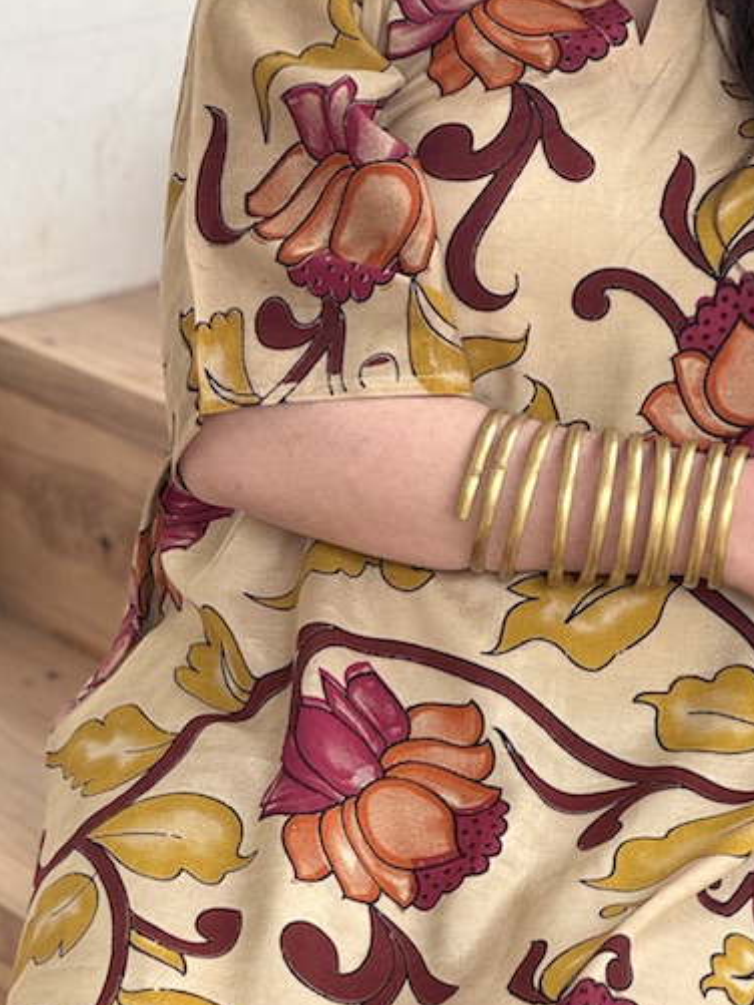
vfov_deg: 12.9
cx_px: 358
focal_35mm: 153
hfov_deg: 9.7
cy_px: 301
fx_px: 4442
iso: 64
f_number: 2.8
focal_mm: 9
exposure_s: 1/99
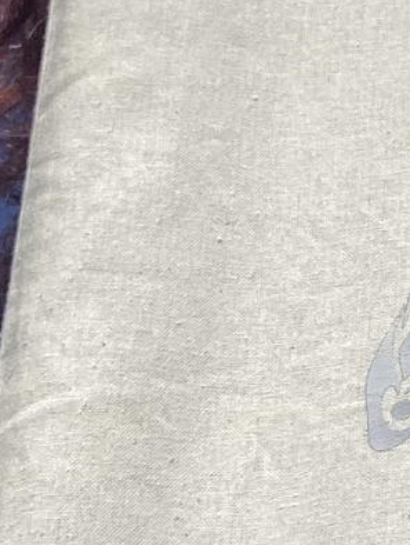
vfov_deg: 13.9
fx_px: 2207
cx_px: 722
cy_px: 19
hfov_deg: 10.1
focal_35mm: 140
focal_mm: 2.87
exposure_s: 1/2710
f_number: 2.2
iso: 20
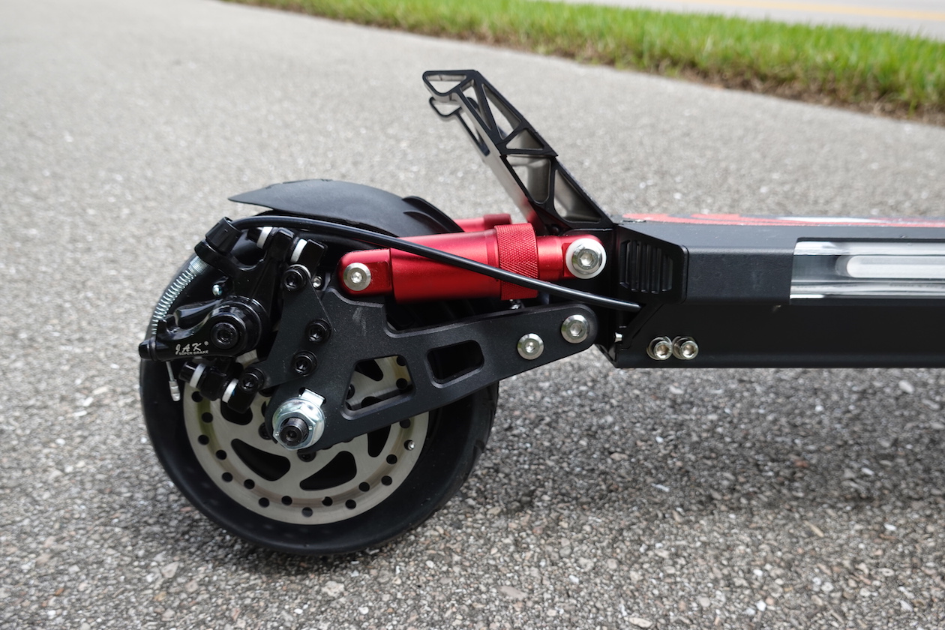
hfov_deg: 65.5
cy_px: 315
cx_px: 472
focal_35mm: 28
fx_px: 735
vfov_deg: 46.4
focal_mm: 10.38
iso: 100
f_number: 3.5
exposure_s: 1/320
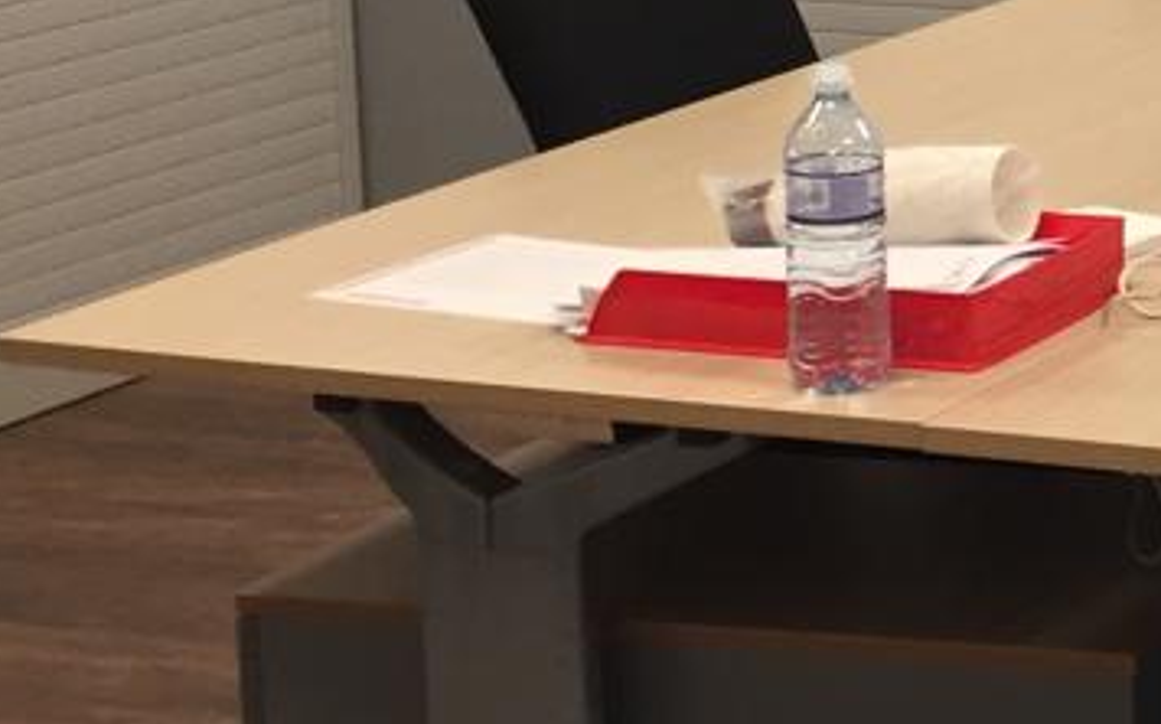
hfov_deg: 15.4
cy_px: -134
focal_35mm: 118
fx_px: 3731
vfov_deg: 10.9
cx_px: 2043
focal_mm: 4.15
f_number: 2.2
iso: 64
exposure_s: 1/33
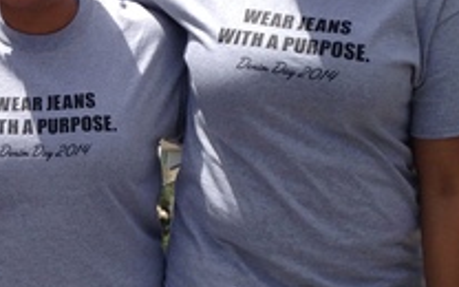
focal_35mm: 121
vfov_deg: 10.8
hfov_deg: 16.9
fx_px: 1514
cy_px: 130
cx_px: 2
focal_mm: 4.12
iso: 50
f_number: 2.4
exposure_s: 1/1391
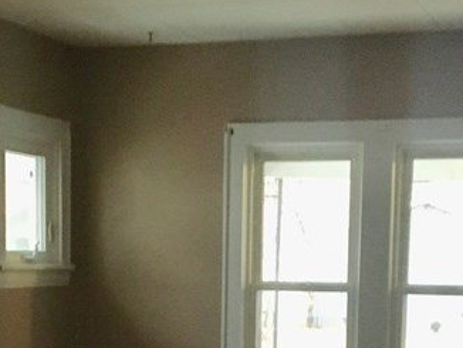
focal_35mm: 91
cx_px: 168
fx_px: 1218
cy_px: 401
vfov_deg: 15.7
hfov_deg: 21.5
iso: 200
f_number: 2.2
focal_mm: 4.15
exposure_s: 1/15
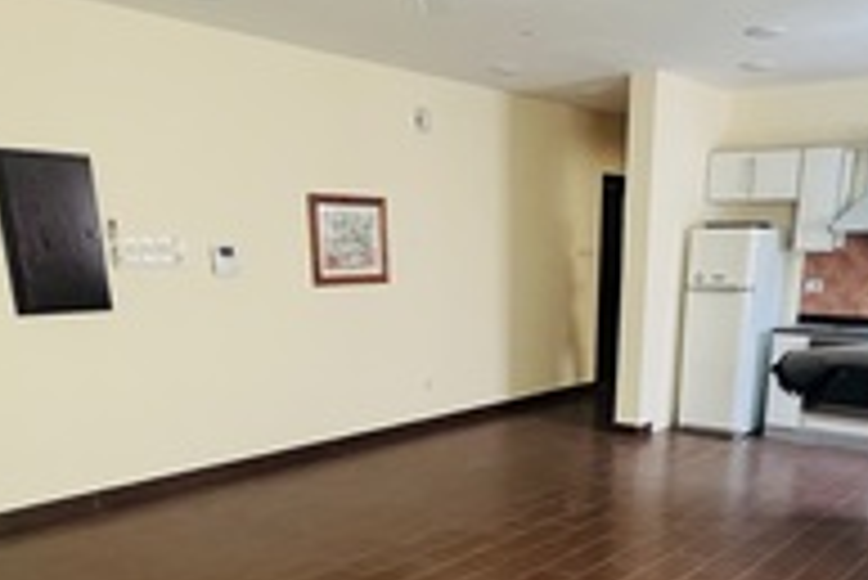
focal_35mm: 32
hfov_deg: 58.2
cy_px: 524
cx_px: 524
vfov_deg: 38.3
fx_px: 772
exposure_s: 1/60
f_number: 1.8
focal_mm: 1.57
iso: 400
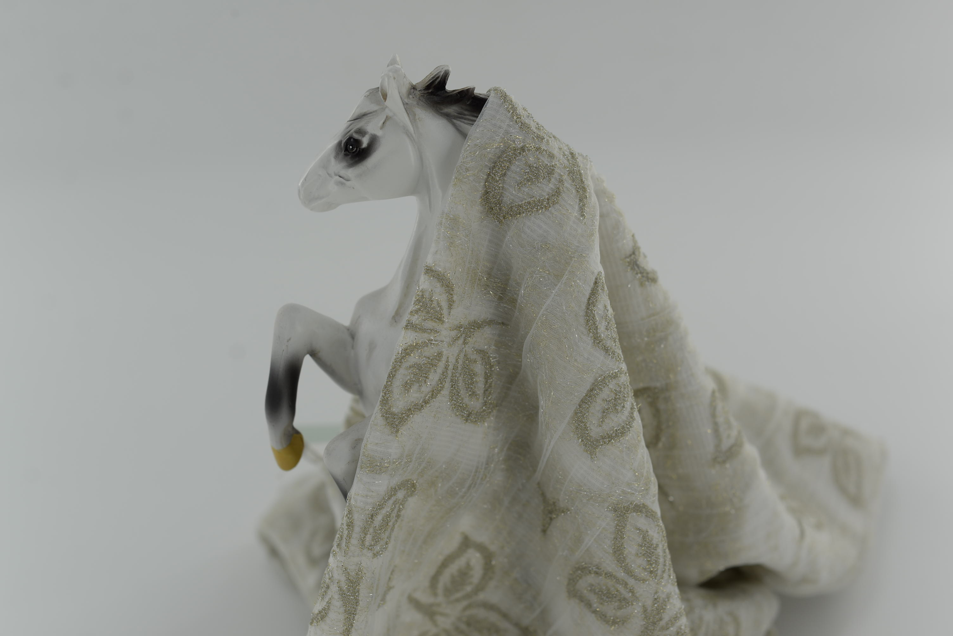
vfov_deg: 27.0
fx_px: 1324
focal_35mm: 50
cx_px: 476
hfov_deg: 39.6
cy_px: 318
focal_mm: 50
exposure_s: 1/320
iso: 100
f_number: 4
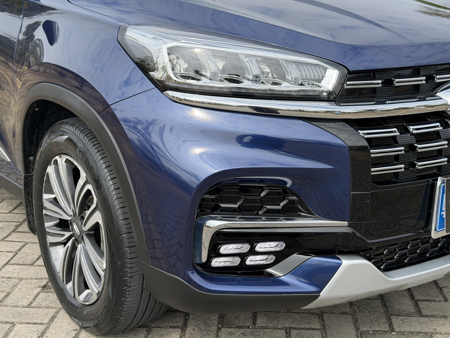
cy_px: 169
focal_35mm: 48
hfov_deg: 39.7
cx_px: 225
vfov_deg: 30.3
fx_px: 624
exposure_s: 1/2976
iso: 100
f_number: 1.78
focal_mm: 6.76
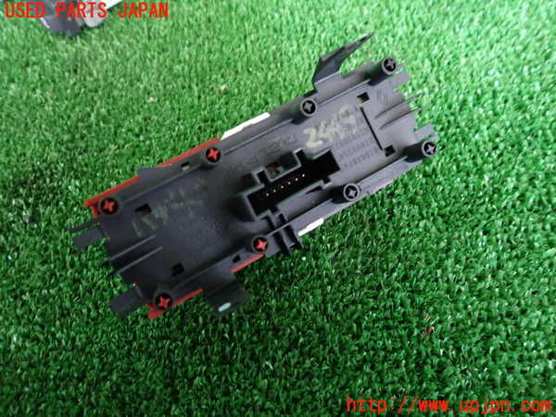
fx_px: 402
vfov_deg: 54.9
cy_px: 208
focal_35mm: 25
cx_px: 278
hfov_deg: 69.4
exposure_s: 1/30
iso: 640
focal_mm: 4.5
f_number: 2
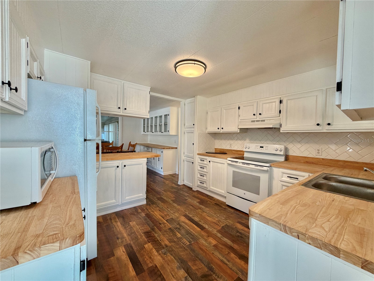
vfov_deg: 85.7
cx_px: 187
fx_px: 151
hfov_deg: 102.1
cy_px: 140
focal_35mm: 14
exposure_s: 1/120
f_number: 2.2
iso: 200
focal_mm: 2.22
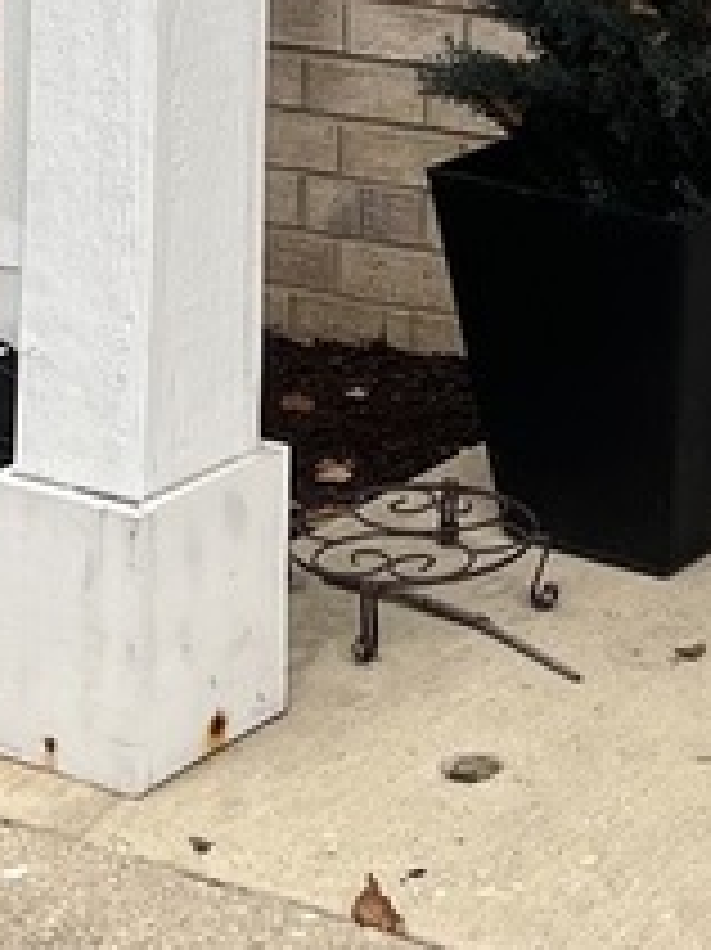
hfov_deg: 10.8
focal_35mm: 133
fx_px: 3646
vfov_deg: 12.6
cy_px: -1076
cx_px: 1053
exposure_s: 1/449
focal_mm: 5.1
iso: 50
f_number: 1.6
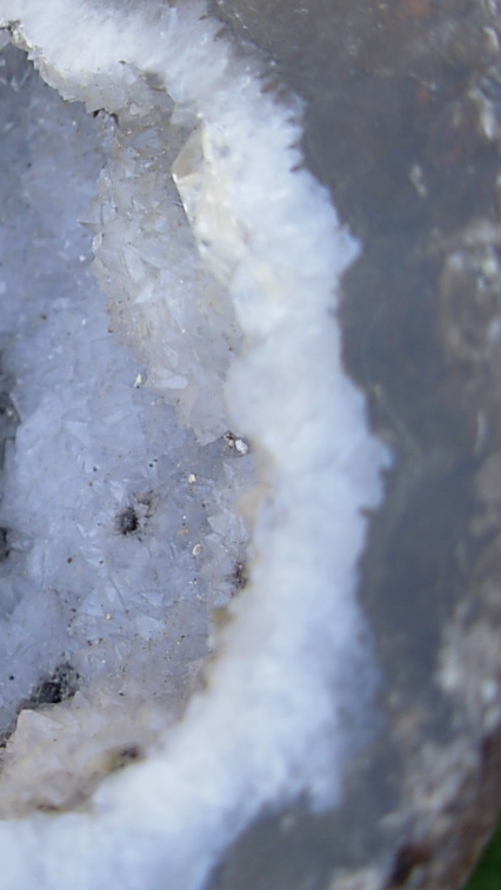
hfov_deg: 20.6
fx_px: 1322
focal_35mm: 56
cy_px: 447
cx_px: -25
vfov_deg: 37.2
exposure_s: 1/95.9
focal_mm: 6.3
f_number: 2.9
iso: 50
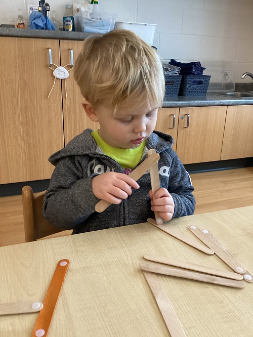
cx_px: 126
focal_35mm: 31
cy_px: 168
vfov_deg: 58.3
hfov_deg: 45.5
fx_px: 302
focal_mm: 3.3
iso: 400
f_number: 2.4
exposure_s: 1/40
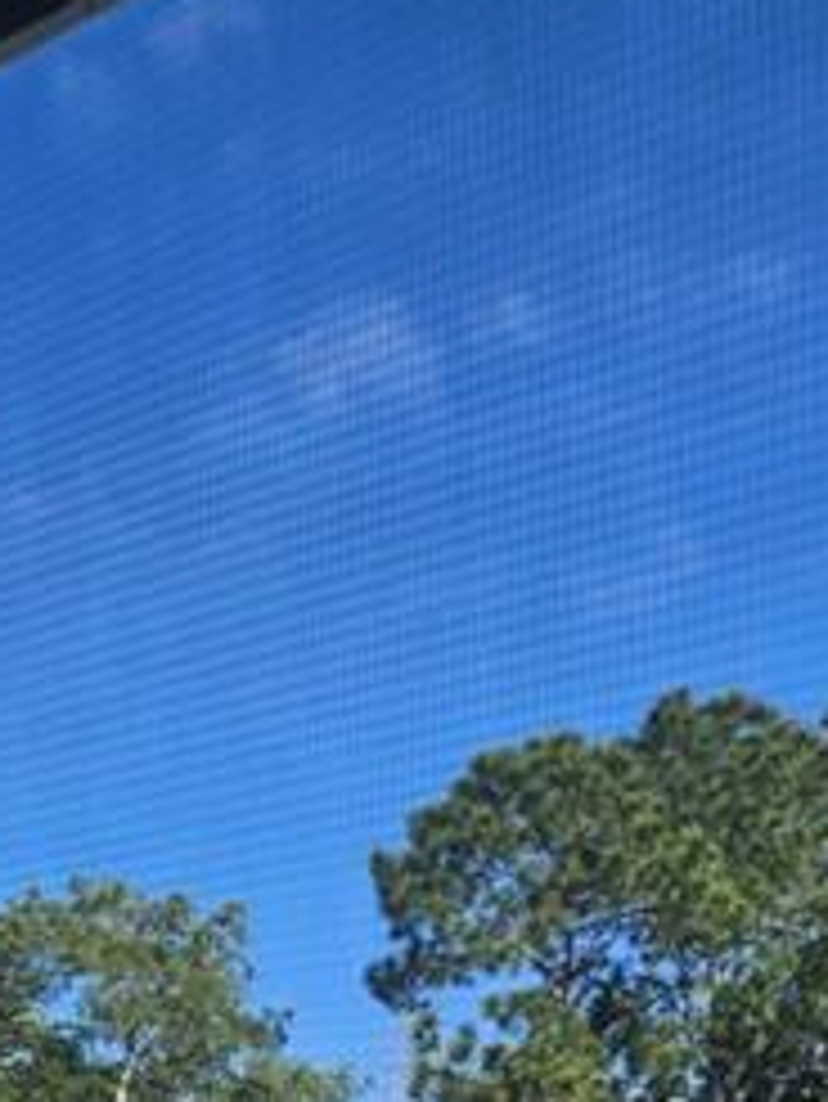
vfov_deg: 22.5
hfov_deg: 20.2
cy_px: 1619
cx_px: 657
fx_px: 2294
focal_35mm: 72
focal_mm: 5.4
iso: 25
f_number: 1.8
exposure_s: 1/1145
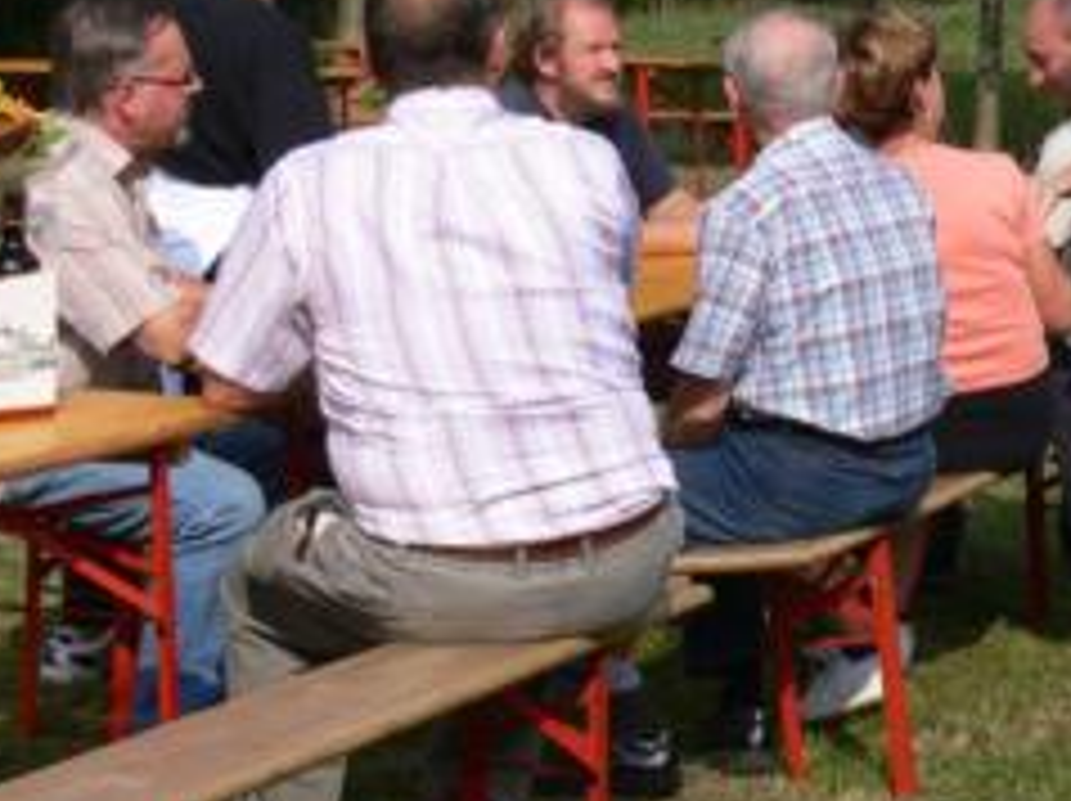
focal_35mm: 120
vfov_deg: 12.3
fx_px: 3709
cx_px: 981
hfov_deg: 16.2
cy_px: 124
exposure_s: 1/320
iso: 80
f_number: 5.6
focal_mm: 12
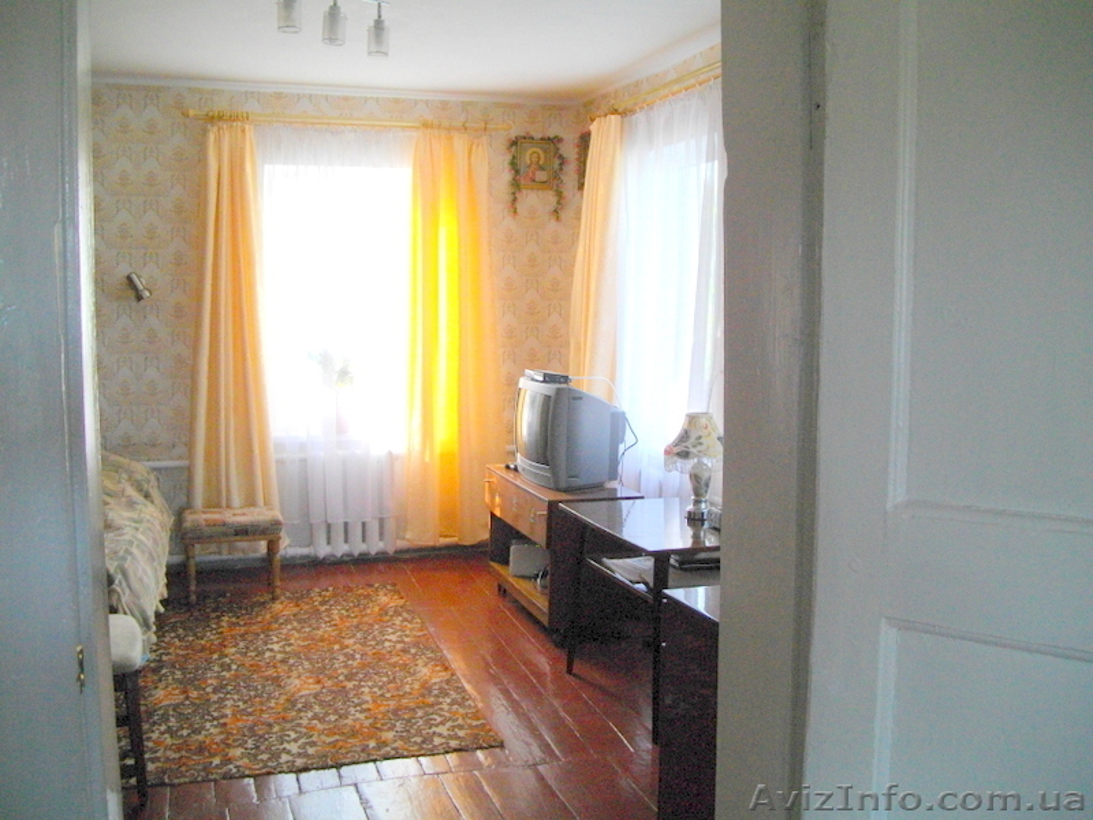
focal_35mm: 31
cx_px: 546
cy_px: 410
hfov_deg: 58.4
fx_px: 979
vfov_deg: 45.4
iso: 200
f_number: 2.9
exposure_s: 1/80
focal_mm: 5.7
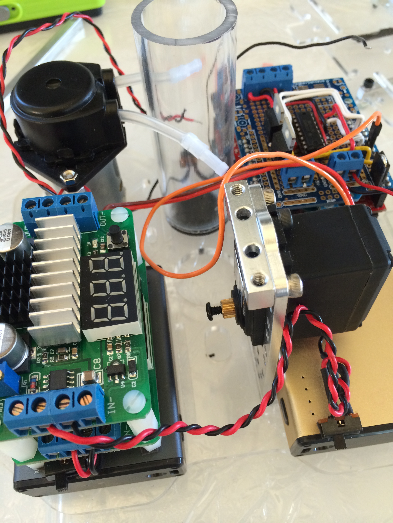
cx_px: 196
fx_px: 454
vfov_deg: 60.0
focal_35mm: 30
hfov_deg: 46.8
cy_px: 262
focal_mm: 4.12
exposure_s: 1/30
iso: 160
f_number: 2.2
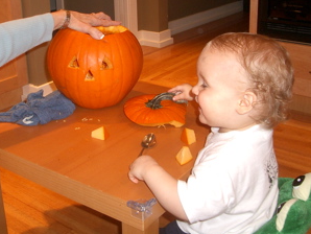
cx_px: 107
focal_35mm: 50
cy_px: 73
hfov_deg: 37.8
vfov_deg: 28.9
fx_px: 450
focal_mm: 5.8
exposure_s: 1/40
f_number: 2.6
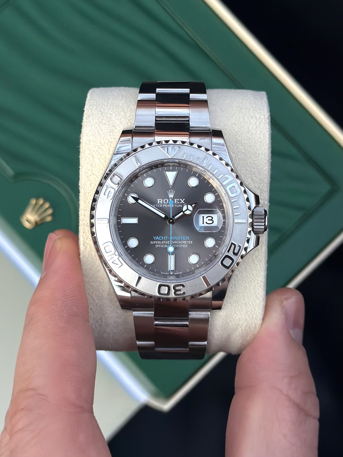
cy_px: 228
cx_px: 172
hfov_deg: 30.3
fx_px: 634
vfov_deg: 39.7
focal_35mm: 48
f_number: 1.78
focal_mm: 6.76
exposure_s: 1/3226
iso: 250
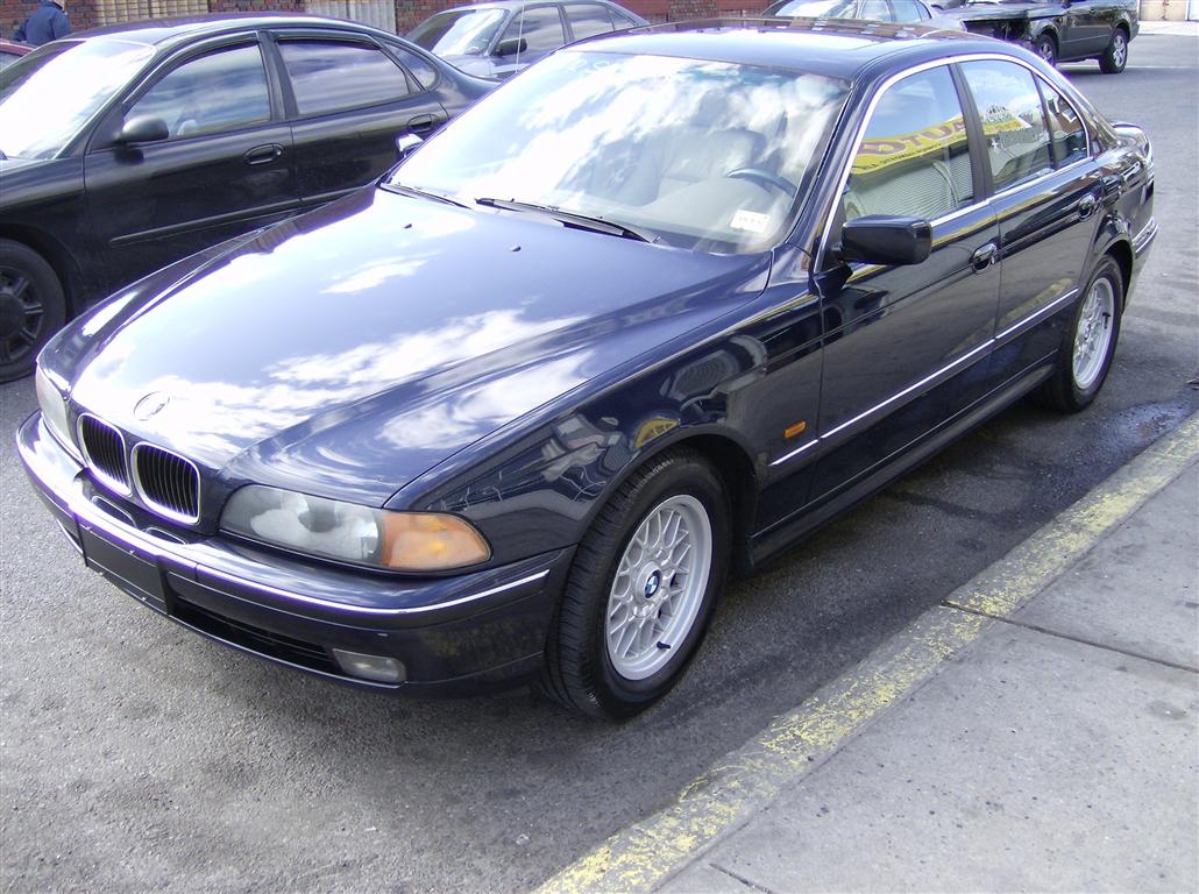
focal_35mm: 36
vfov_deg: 39.5
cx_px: 600
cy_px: 447
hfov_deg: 51.4
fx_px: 1244
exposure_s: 1/184
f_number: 2.8
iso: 100
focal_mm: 6
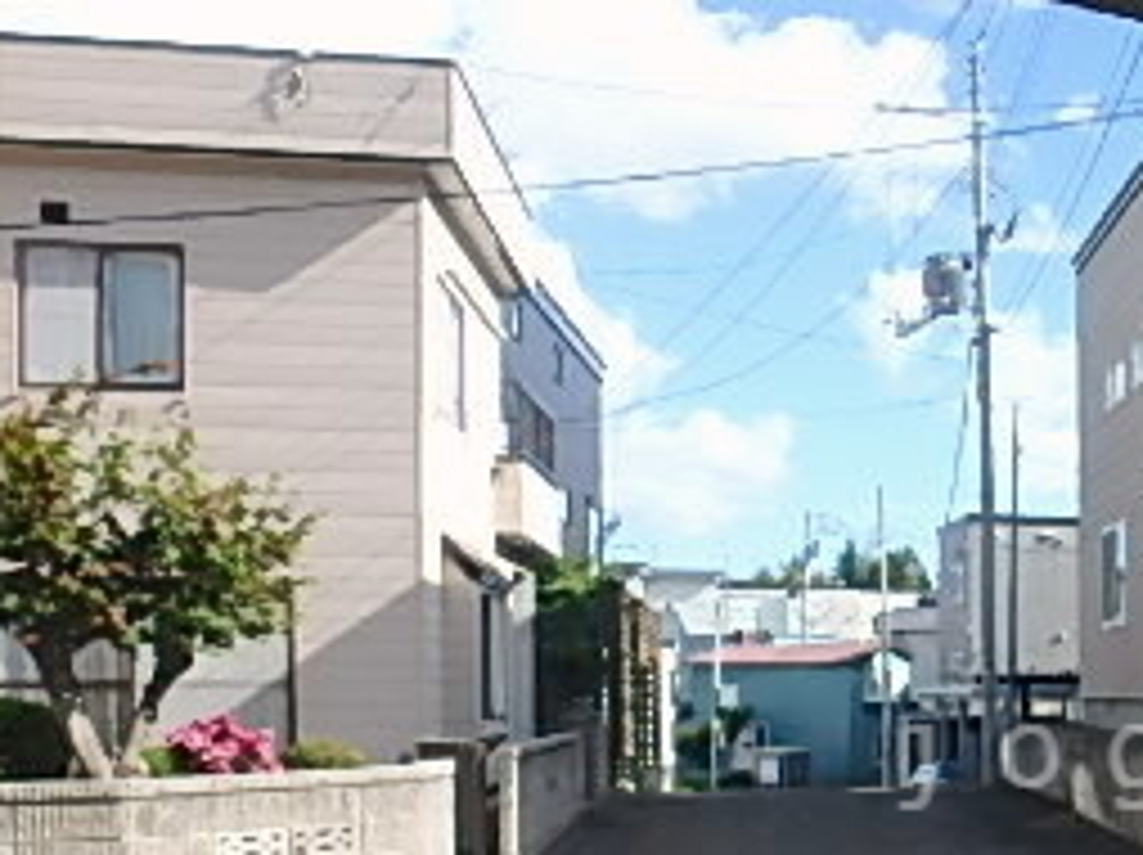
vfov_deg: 26.6
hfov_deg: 32.5
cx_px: 1206
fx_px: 1748
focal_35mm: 53
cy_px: 756
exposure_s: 1/500
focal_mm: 3.7
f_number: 3.5
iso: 125
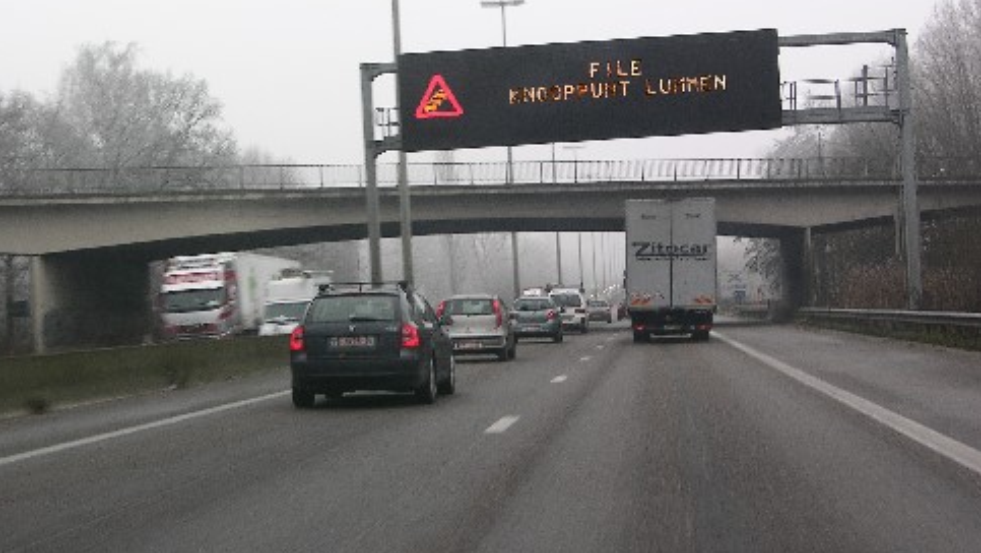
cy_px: 228
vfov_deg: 14.7
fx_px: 2134
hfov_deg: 25.9
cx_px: 415
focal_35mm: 82
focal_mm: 15.7
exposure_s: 1/55.5
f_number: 4
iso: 50
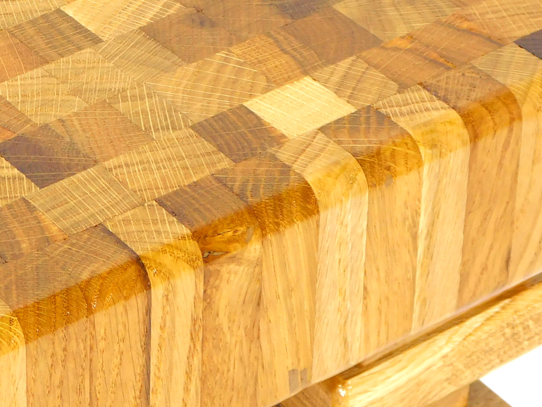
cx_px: -24
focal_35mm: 178
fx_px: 2787
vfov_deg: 8.3
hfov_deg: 11.0
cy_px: -12
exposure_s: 1/50
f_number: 4.3
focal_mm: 12.6
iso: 125
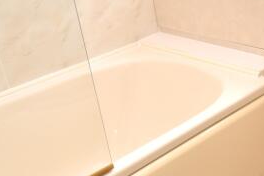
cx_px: 301
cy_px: 85
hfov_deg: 28.2
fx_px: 469
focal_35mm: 64
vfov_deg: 21.3
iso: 100
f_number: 5
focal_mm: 11
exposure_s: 1/100
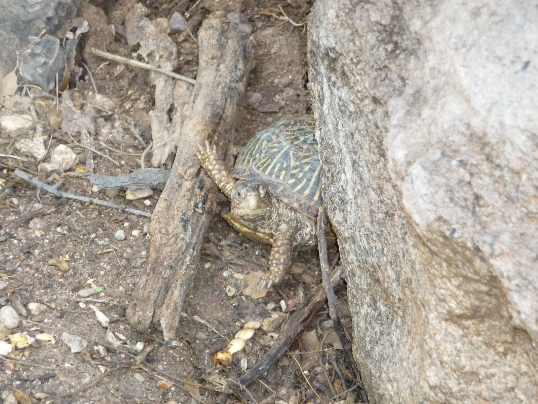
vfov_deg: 5.3
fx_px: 4352
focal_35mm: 280
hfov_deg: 7.1
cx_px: 269
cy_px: 202
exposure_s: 1/60
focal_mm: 47
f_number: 4.9
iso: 640
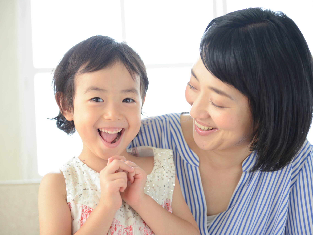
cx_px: 167
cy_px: 117
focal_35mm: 76
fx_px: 687
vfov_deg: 19.4
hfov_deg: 25.7
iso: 640
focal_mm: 70
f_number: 3.2
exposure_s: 1/125
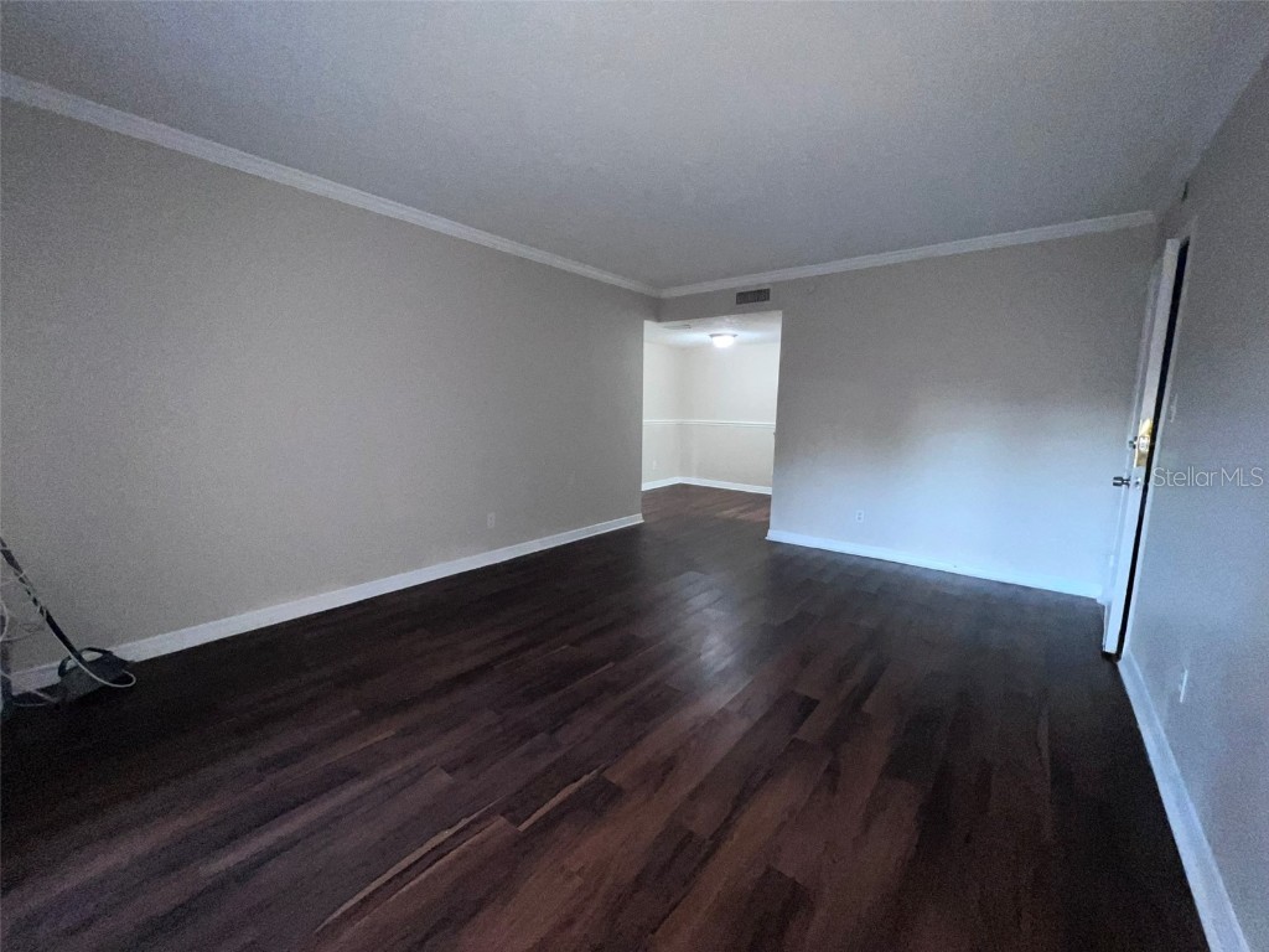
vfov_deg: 89.9
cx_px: 634
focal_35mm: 13
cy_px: 476
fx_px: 477
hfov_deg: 106.2
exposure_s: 1/60
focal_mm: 1.57
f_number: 1.8
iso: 200
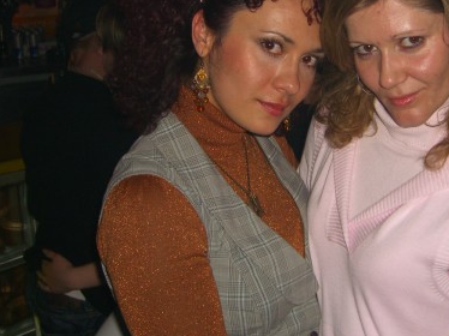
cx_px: 300
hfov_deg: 31.4
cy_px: 114
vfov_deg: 23.9
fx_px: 791
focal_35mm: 61
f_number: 2.8
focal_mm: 7.9
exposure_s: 1/60
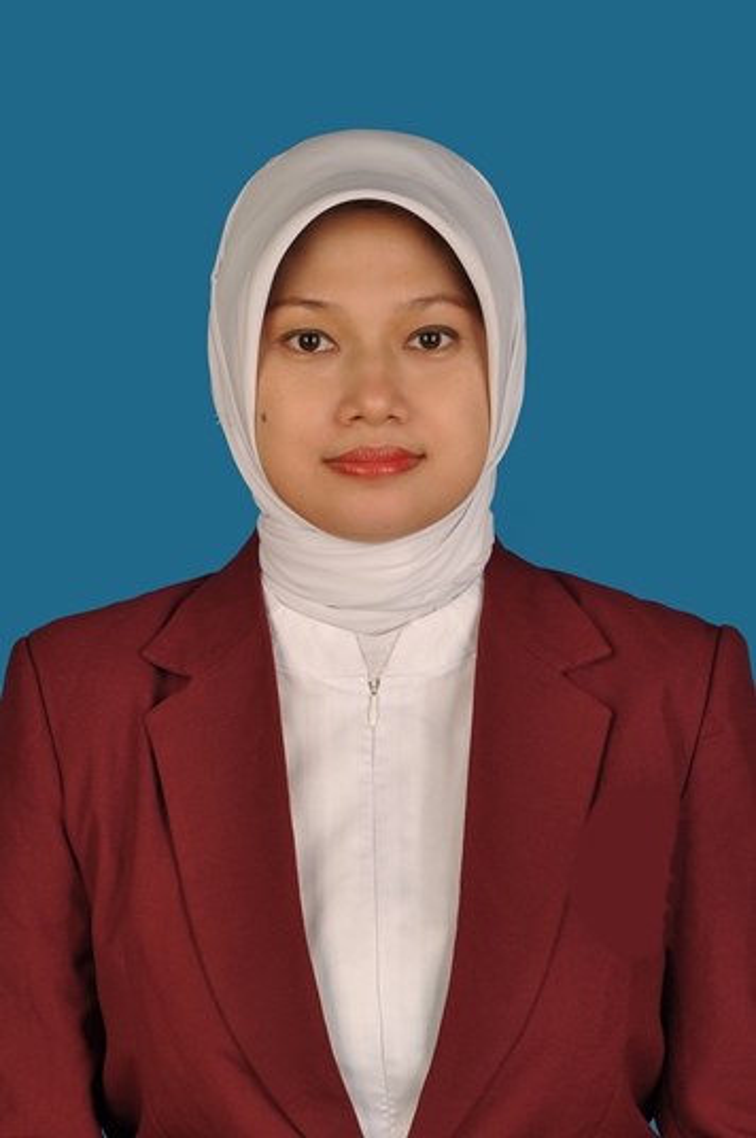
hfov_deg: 13.0
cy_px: 569
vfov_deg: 19.5
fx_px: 3316
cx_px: 378
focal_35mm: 105
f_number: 11
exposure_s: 1/125
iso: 100
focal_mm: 70
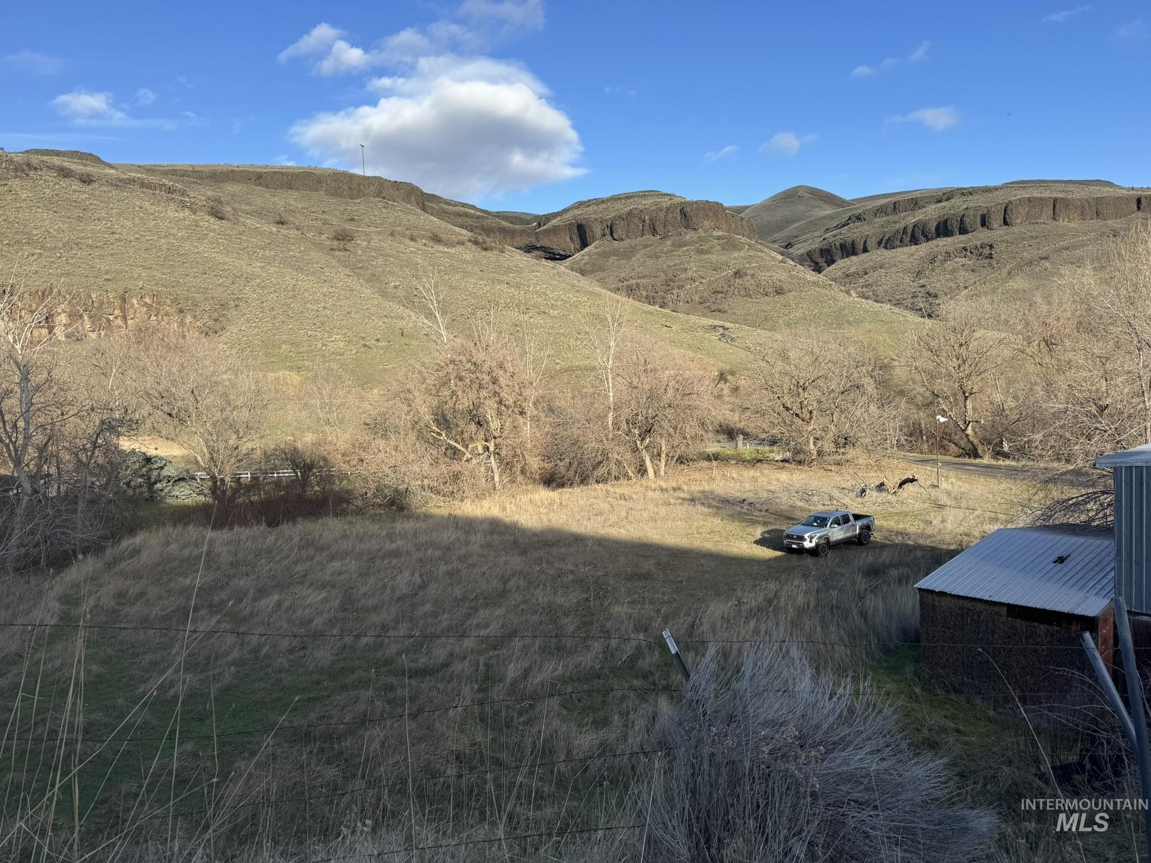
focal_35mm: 24
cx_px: 576
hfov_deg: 71.6
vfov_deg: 56.8
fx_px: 798
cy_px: 432
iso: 80
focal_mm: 6.76
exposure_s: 1/2833
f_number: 1.78
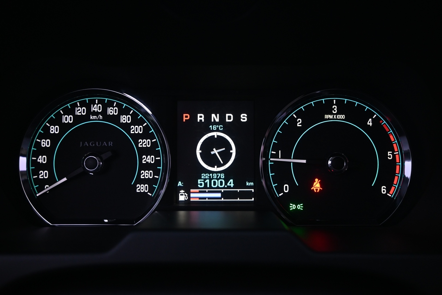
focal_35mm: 32
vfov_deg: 41.7
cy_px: 148
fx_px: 387
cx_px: 221
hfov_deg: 59.5
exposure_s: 1/30
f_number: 4
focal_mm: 21
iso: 1000
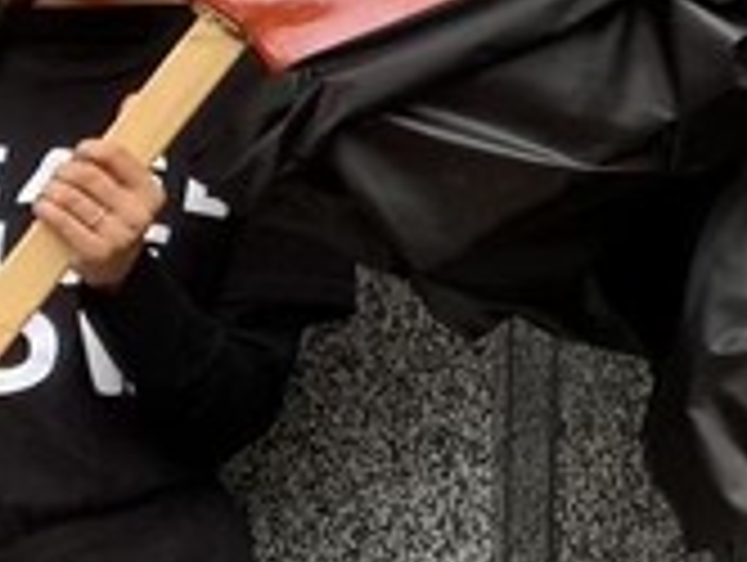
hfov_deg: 13.9
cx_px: 1364
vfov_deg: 11.9
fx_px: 2701
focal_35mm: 125
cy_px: 189
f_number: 1.8
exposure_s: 1/587
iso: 25
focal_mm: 4.25
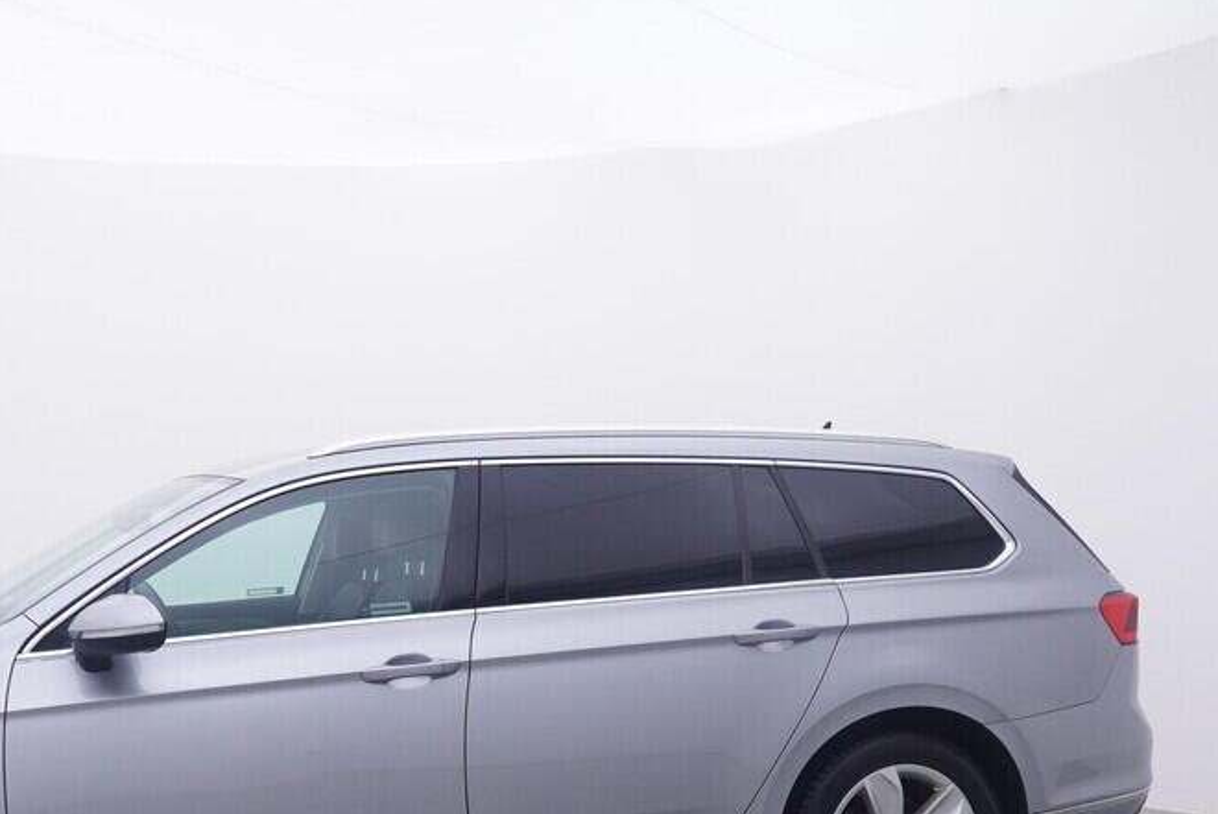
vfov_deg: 26.6
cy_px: 729
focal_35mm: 49
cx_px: 365
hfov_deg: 39.6
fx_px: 1662
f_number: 5
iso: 200
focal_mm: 15
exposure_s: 1/80
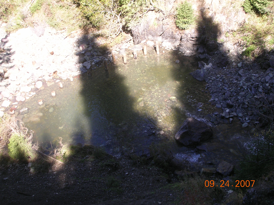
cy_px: 102
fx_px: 602
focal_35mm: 76
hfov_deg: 25.7
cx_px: 137
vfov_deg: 19.4
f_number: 3.9
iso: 50
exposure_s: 1/154
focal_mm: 11.5
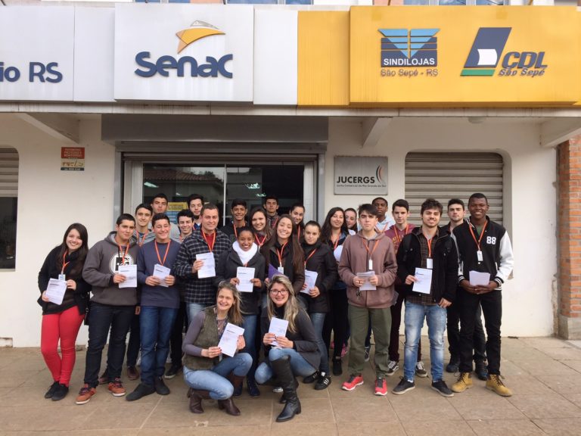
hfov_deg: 61.7
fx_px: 487
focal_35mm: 29
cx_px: 290
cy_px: 218
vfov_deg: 48.2
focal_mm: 4.15
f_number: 2.2
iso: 32
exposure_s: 1/359
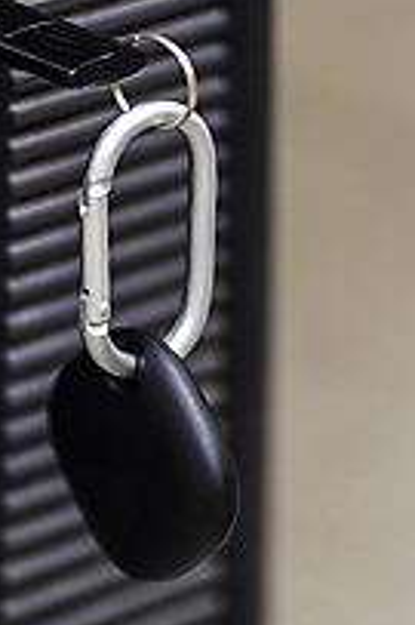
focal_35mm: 207
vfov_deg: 9.9
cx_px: 140
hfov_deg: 6.6
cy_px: 385
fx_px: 3585
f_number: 3
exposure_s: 1/60
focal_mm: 105
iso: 640
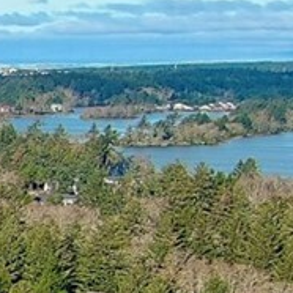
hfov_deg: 6.7
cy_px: 419
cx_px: -829
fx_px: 2030
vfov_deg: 8.1
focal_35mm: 212
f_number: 2.8
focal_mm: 10.57
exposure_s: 1/1377
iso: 101
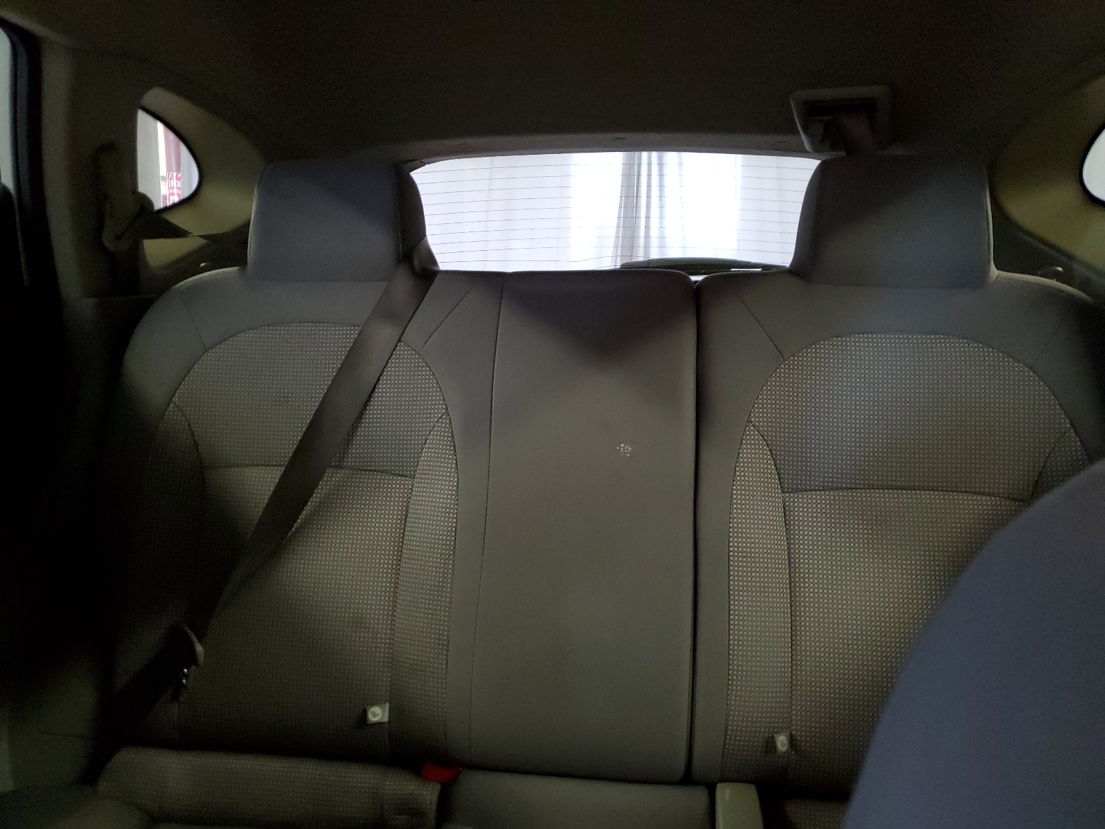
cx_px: 552
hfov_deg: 67.3
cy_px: 414
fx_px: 830
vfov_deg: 53.1
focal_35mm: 26
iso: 368
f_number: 1.5
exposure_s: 1/40
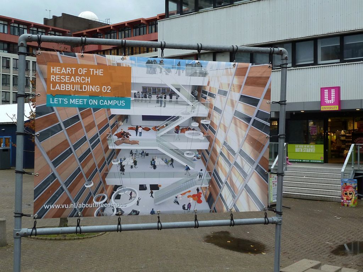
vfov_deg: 34.3
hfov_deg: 44.8
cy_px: 136
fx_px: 440
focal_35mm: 42
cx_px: 182
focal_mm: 6.9
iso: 200
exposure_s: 1/60
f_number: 3.7
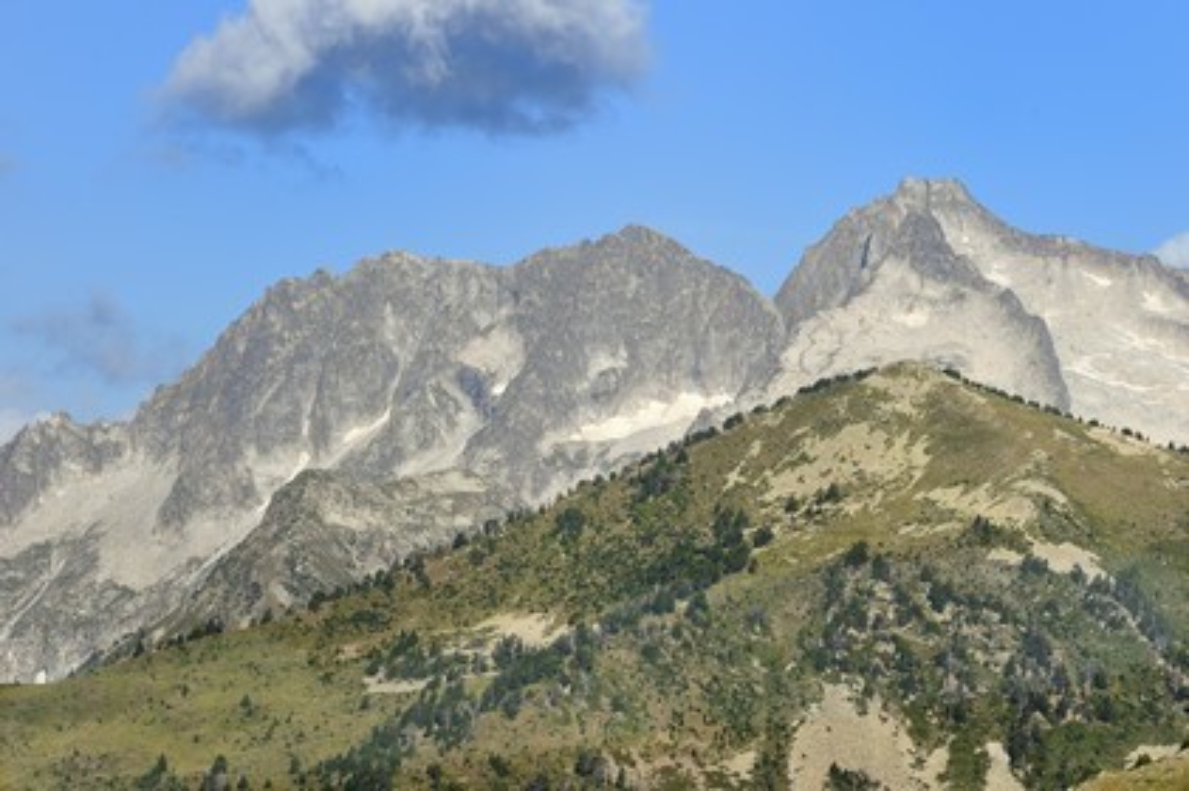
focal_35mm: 200
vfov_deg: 6.9
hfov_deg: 10.3
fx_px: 6600
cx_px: 594
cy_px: 396
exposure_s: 1/640
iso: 200
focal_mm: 200
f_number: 8
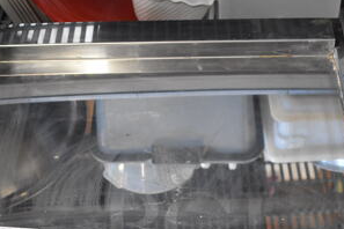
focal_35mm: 74
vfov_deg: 18.0
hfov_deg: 27.3
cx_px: 186
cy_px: 221
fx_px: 707
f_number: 4
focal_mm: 24
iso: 2800
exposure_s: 1/125
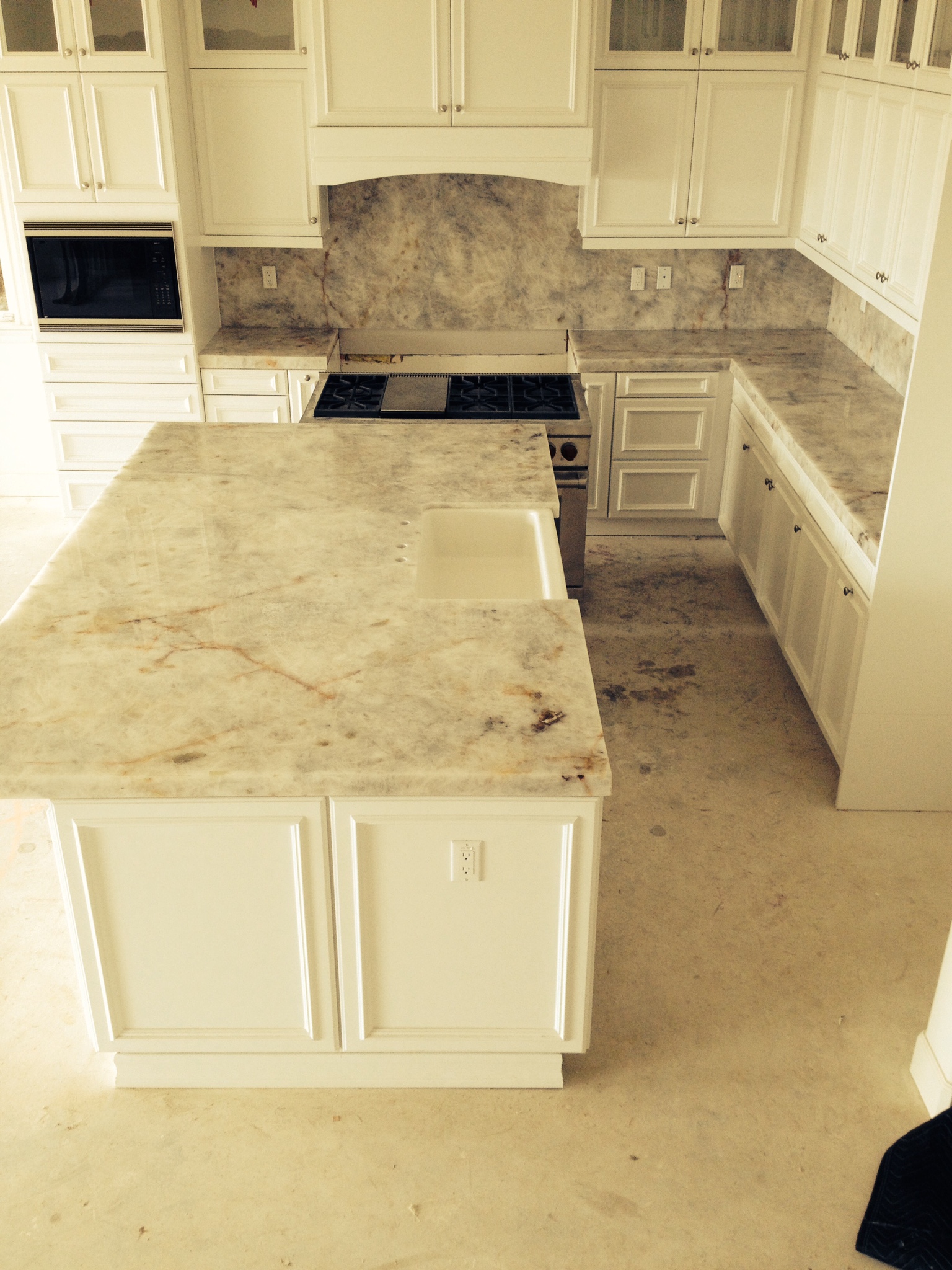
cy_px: 635
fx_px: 1283
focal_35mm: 35
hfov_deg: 40.7
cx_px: 476
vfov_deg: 52.6
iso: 80
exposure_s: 1/120
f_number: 2.4
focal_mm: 4.28
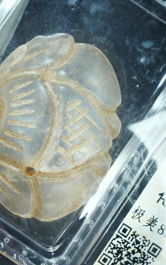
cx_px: 52
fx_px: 1685
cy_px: 111
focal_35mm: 233
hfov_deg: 5.6
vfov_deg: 9.0
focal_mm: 87
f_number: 18
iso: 100
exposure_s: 1/160
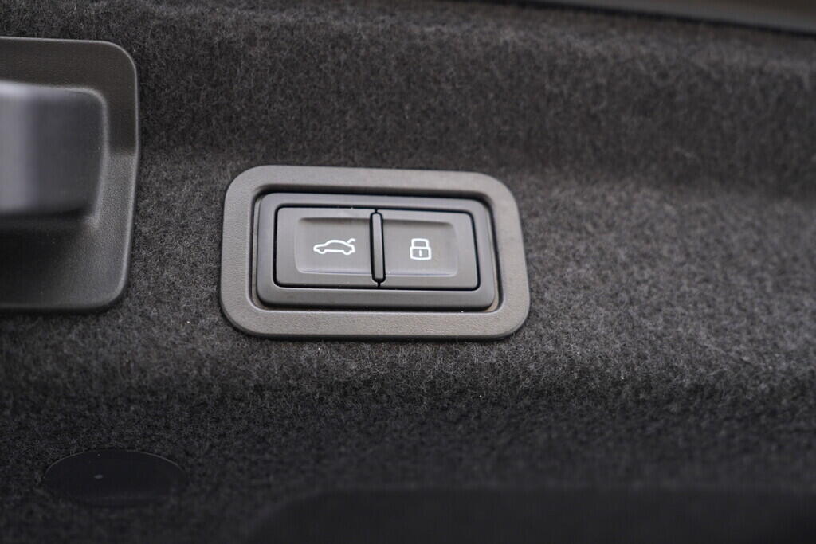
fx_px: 816
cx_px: 408
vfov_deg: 36.9
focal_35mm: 36
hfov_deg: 53.1
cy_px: 272
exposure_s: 1/40
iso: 320
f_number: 2.8
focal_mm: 24
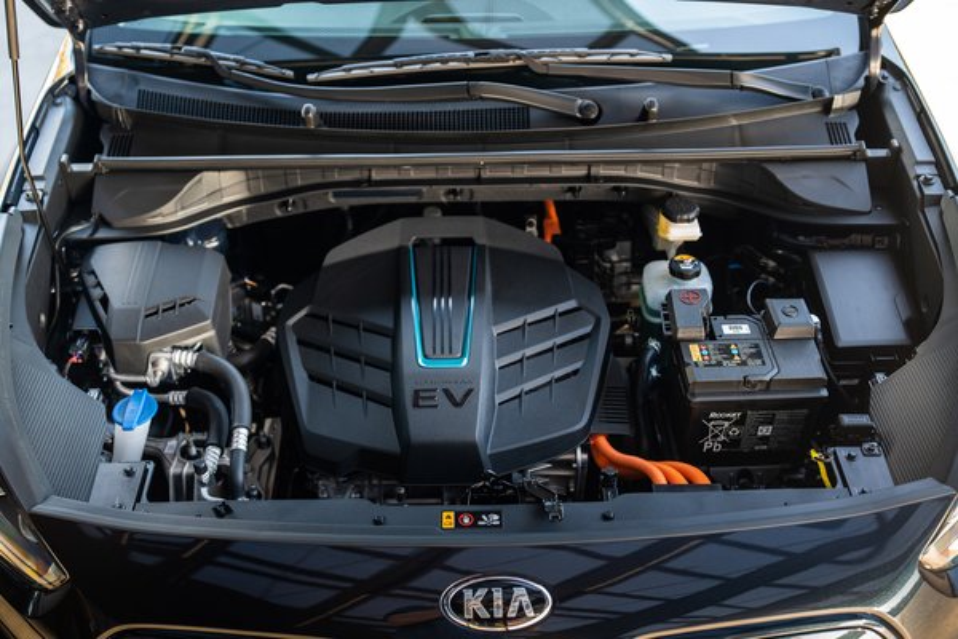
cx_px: 479
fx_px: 1064
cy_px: 320
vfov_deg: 33.4
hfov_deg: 48.5
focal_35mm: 40
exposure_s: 1/320
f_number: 2.2
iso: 1600
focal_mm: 40
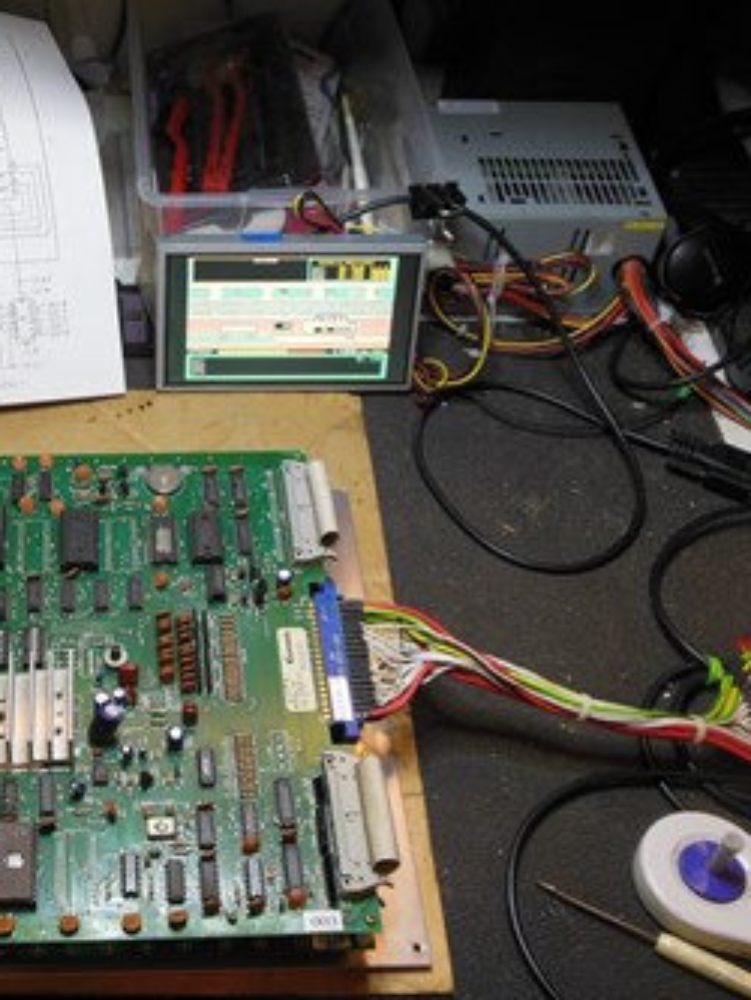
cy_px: 502
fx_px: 1127
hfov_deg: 34.8
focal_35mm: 39
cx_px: 81
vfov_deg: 47.8
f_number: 3.3
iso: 250
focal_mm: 5.2
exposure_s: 1/30
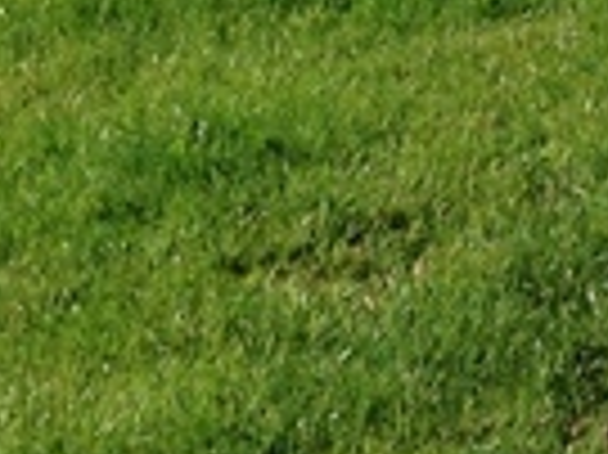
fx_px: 4387
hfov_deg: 7.8
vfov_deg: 5.6
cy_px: -823
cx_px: 883
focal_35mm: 250
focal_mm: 4.12
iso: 50
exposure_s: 1/1323
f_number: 2.4
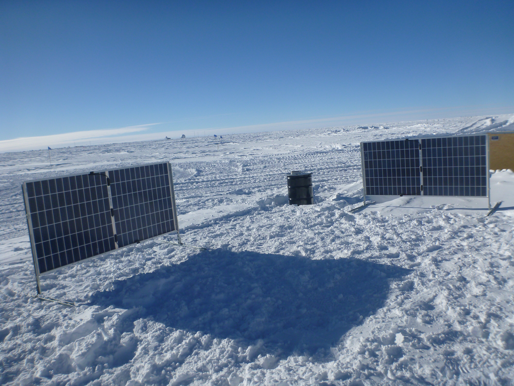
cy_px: 193
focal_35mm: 28
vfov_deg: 49.7
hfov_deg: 63.4
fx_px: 416
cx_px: 257
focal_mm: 4.9
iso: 100
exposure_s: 1/400
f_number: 10
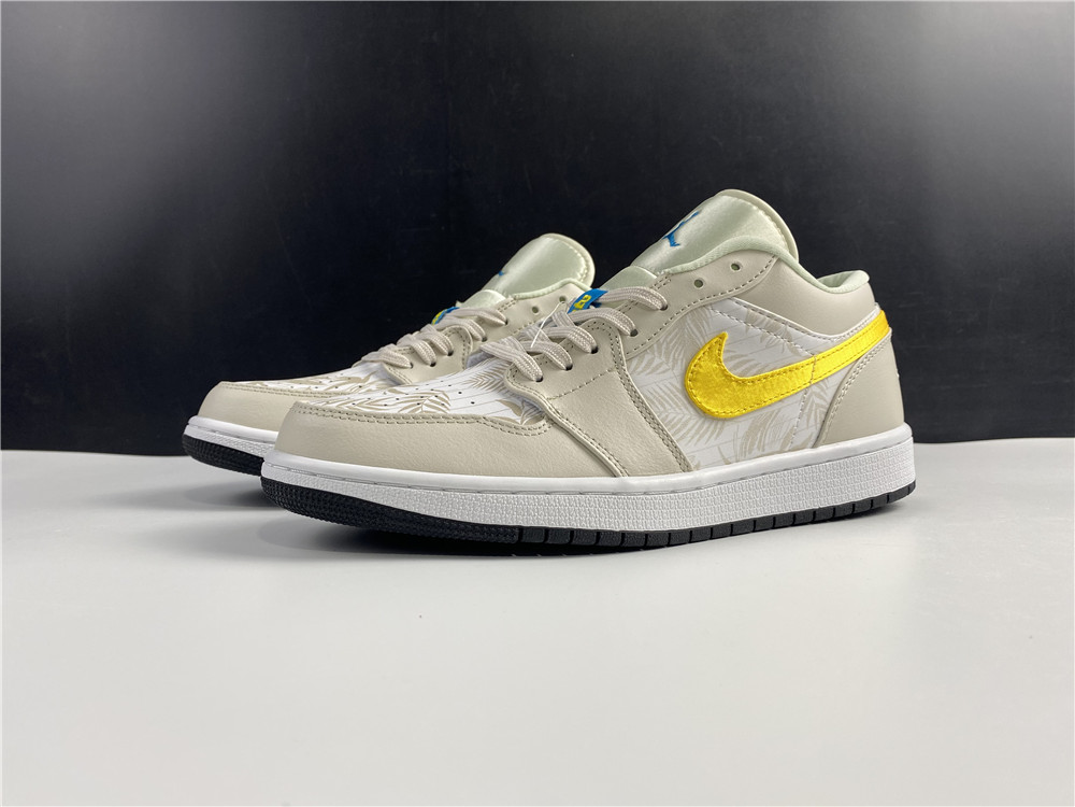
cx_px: 538
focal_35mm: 26
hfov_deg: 67.3
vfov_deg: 53.1
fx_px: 807
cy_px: 404
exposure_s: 1/100
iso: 32
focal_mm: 4.25
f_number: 1.8
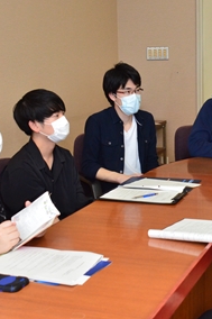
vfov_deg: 30.5
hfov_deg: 20.5
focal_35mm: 66
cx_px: 155
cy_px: 136
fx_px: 583
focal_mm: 25
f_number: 6.3
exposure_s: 1/250
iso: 2200
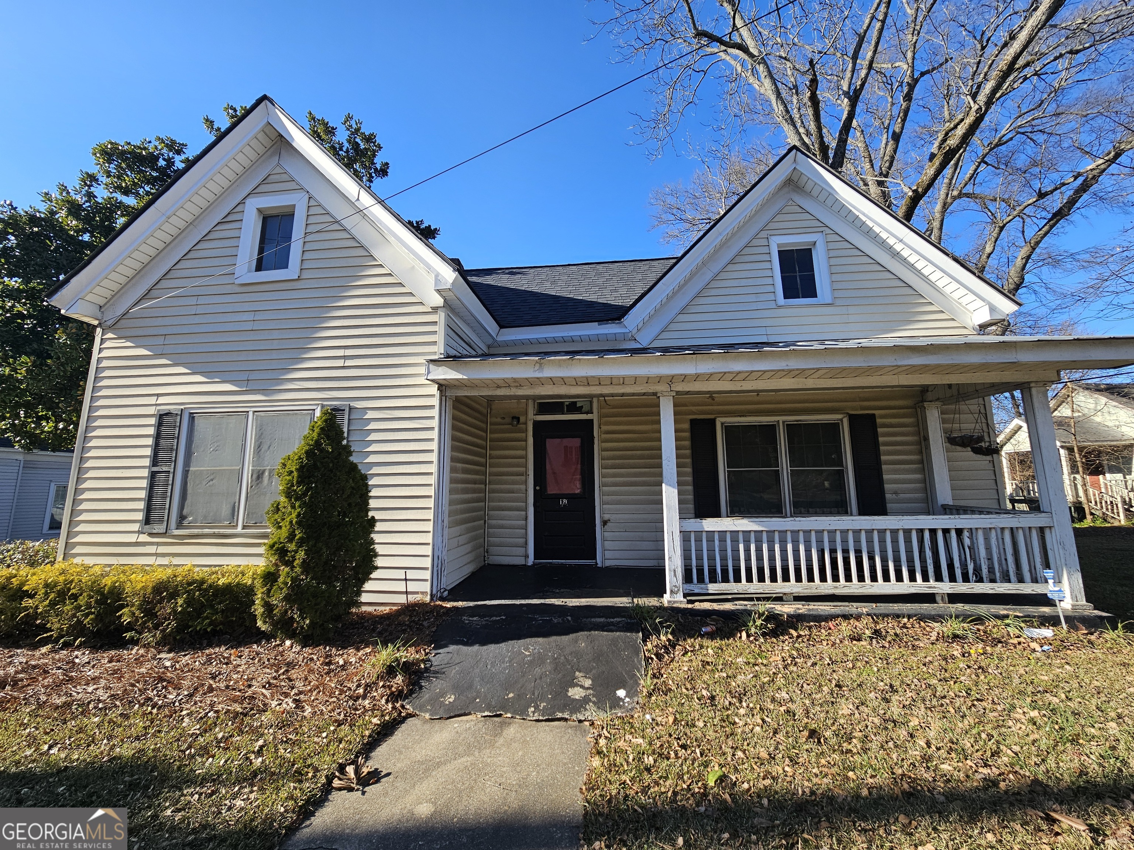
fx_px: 426
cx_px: 567
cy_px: 425
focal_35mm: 13
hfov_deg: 106.2
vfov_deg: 89.9
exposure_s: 1/973
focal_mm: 2.2
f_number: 2.2
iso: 50
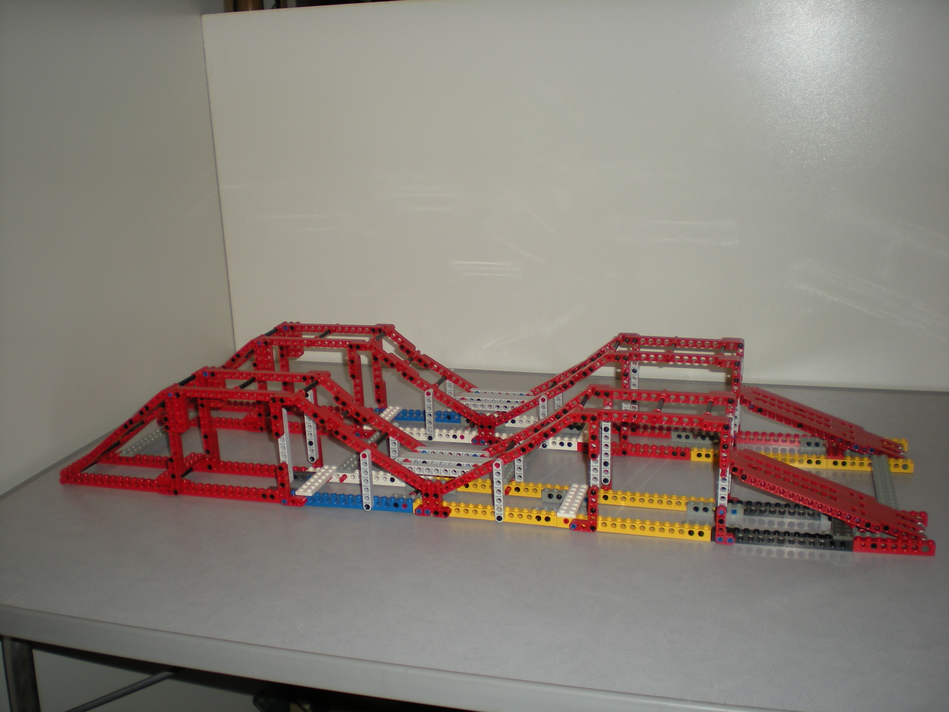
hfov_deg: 49.0
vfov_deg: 37.7
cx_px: 474
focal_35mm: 38
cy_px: 356
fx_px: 1042
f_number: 3.1
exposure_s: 1/60
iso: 64
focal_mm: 6.3
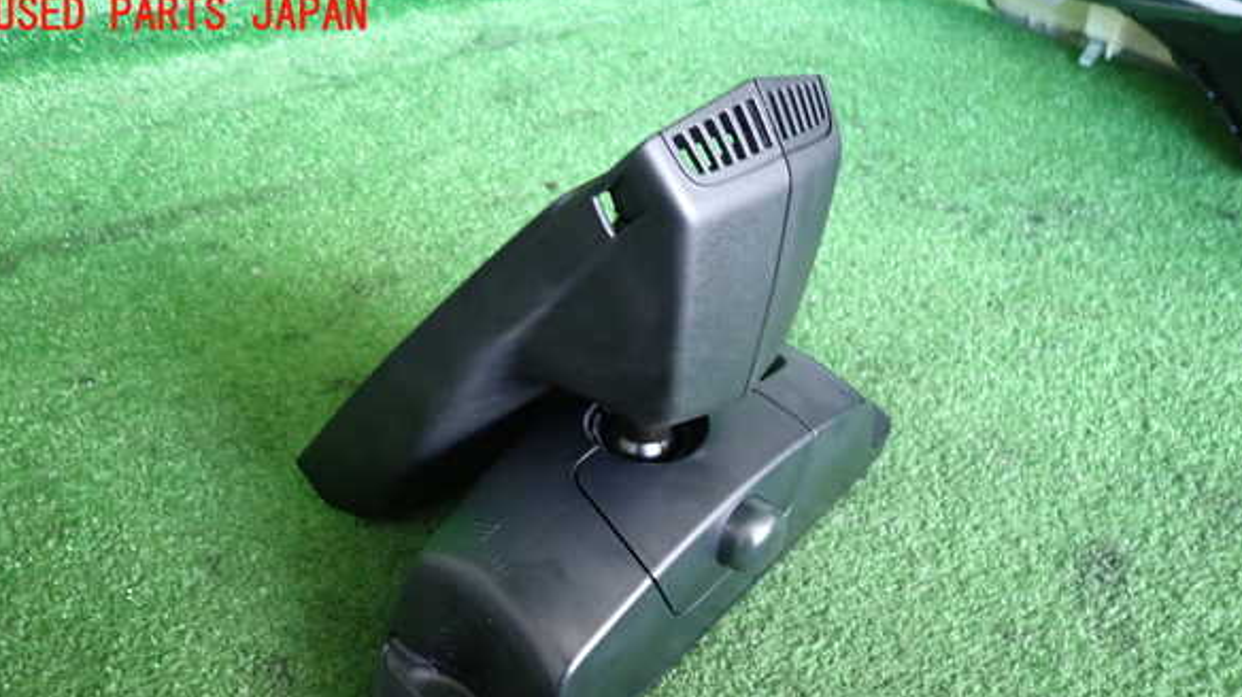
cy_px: 468
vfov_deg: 40.9
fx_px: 922
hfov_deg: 67.9
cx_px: 619
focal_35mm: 28
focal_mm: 4.5
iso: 400
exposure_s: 1/30
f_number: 2
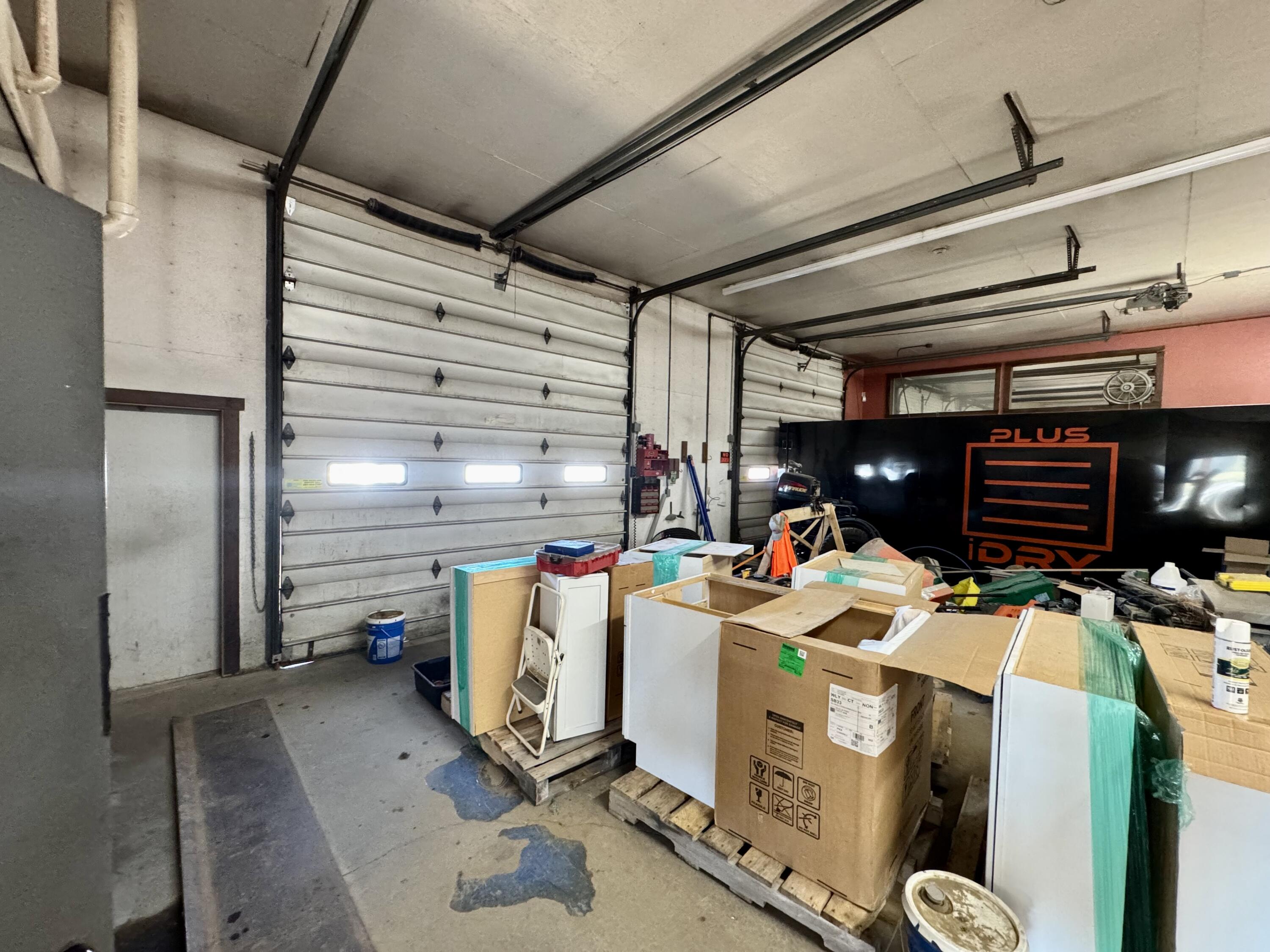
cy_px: 476
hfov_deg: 102.1
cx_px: 635
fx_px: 514
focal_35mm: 14
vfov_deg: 85.7
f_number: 2.2
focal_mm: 2.22
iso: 640
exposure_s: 1/60
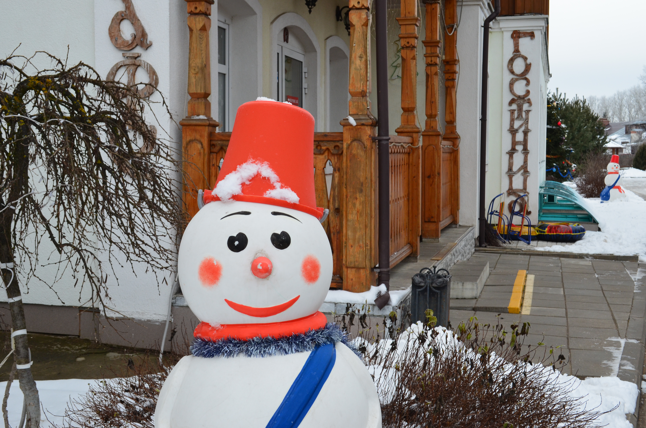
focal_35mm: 45
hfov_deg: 43.7
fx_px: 806
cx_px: 323
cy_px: 214
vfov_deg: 29.7
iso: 400
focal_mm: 30
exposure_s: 1/50
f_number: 10
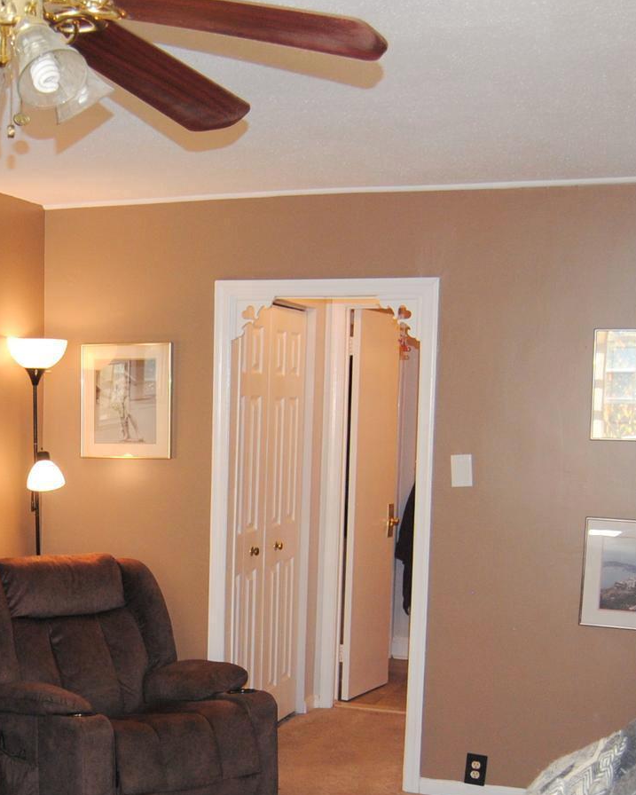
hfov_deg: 25.2
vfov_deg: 32.0
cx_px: 25
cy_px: 579
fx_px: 1364
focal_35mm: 58
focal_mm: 18
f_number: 4
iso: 400
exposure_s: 1/60
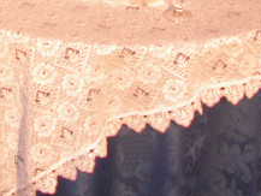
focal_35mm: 106
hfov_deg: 18.4
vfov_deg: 13.5
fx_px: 800
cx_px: 57
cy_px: -58
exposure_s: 1/40
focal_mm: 6
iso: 125
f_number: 3.2
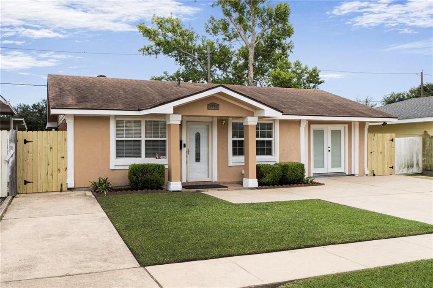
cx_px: 216
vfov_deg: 39.9
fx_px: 397
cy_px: 144
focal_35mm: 33
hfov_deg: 57.2
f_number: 8
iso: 200
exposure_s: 1/320
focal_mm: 22.1
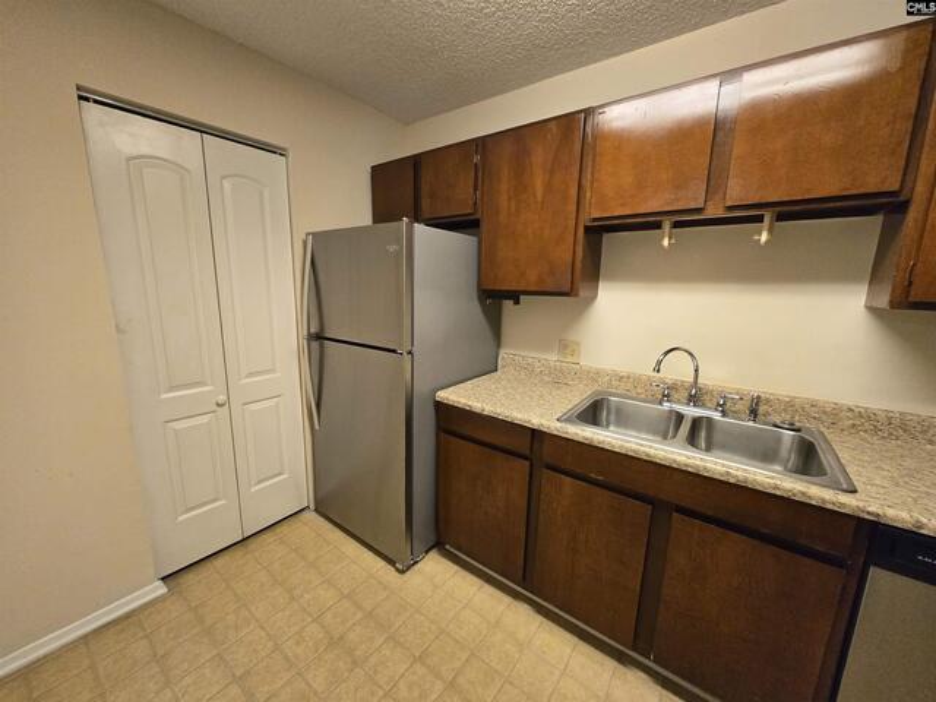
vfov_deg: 89.9
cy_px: 351
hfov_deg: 106.2
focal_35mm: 13
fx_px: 352
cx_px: 468
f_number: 2.2
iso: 320
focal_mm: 1.7
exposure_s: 1/60
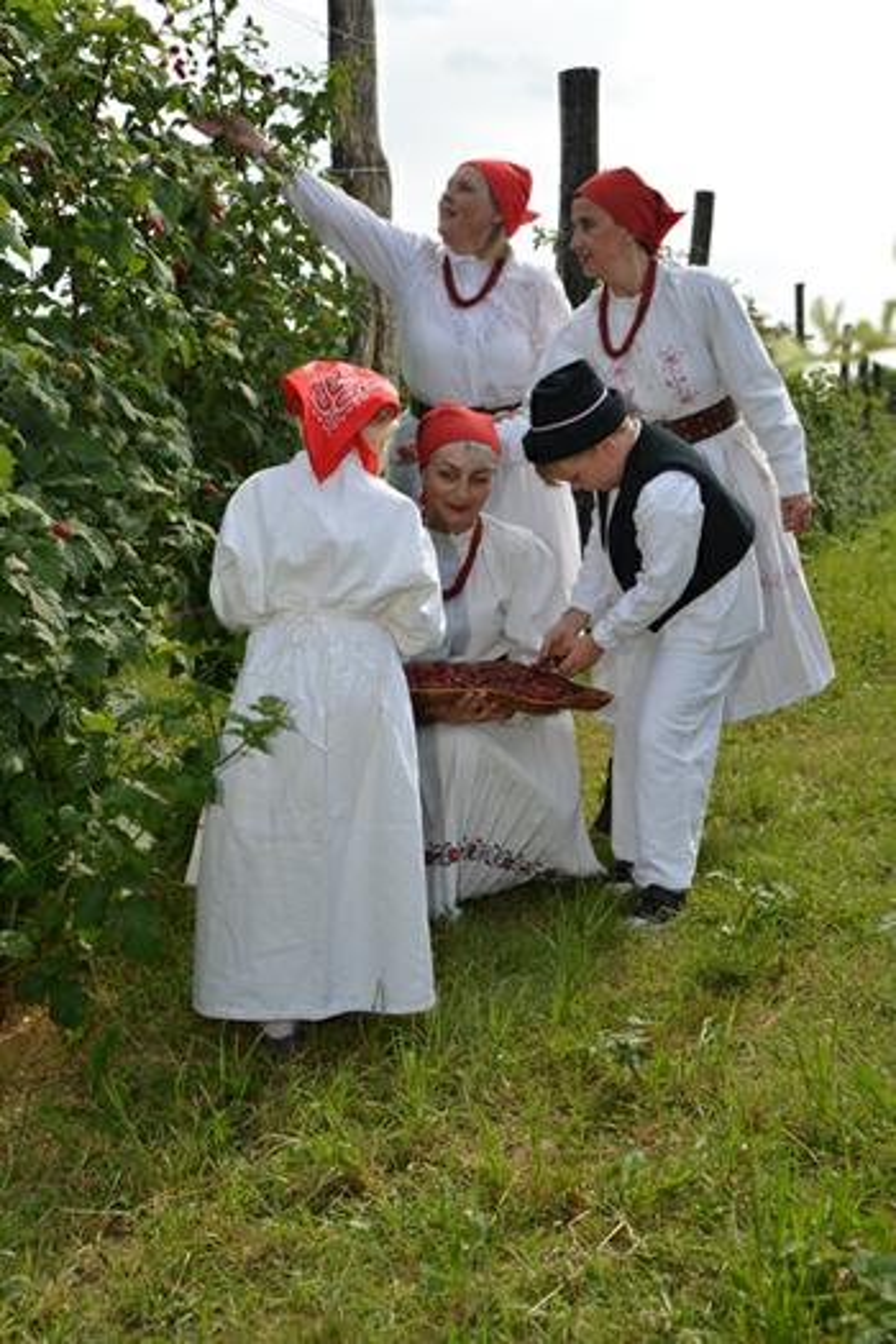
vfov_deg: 39.6
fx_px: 1867
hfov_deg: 27.0
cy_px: 672
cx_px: 448
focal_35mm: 50
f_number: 7.1
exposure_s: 1/200
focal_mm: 50
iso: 100
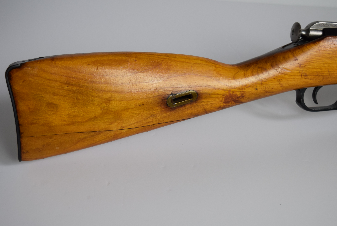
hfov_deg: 34.5
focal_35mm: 58
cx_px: 174
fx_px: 543
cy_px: 123
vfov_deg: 23.4
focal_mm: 34
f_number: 5.6
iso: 640
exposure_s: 1/125
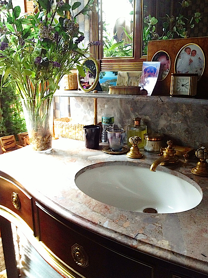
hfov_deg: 40.7
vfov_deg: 52.6
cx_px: 104
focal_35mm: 35
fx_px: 280
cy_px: 139
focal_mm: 4.28
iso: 250
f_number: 2.4
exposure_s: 1/20
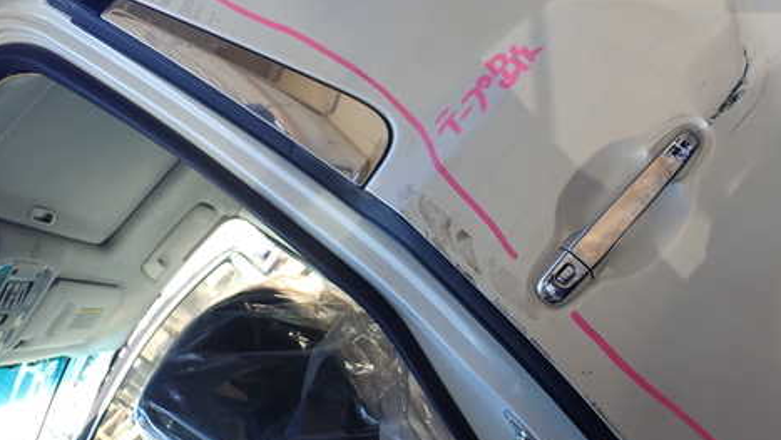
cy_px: 266
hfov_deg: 47.8
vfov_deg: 28.3
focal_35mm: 42
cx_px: 495
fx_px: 870
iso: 100
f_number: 2.3
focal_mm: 5.4
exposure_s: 1/100
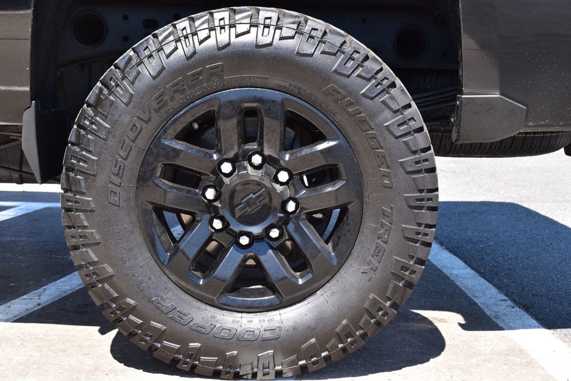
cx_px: 286
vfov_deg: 23.8
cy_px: 190
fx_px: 904
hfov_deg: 35.1
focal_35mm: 57
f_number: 10
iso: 400
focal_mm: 38
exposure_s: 1/200
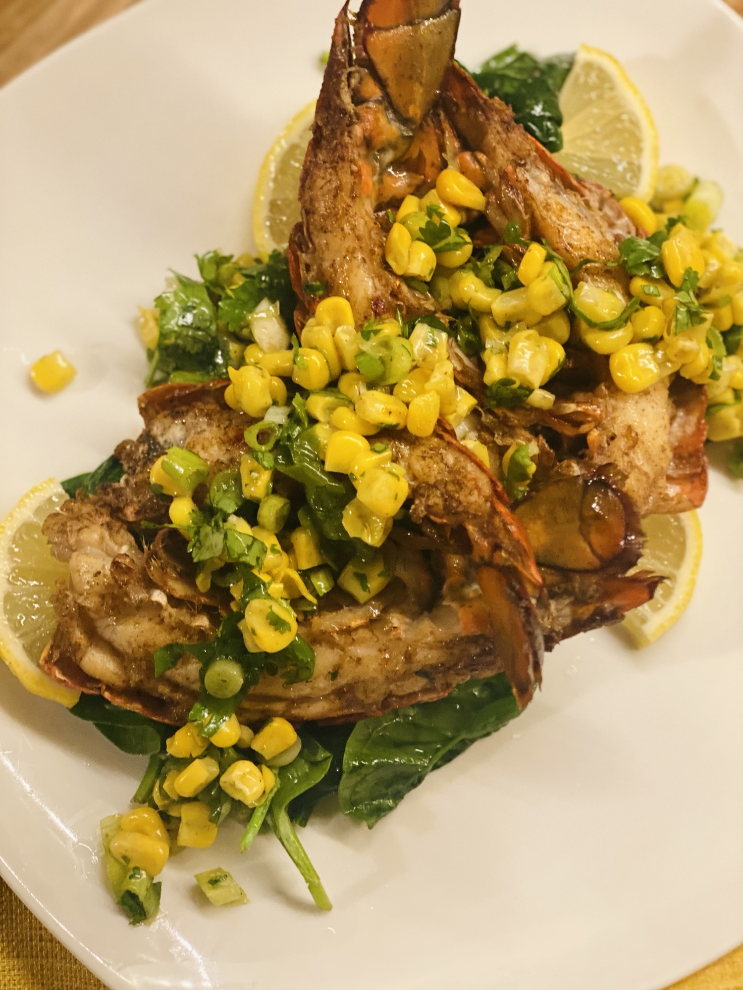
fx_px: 1488
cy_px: 495
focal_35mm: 52
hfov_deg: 28.0
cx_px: 372
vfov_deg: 36.8
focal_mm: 6
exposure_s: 1/40
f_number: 2
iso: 320
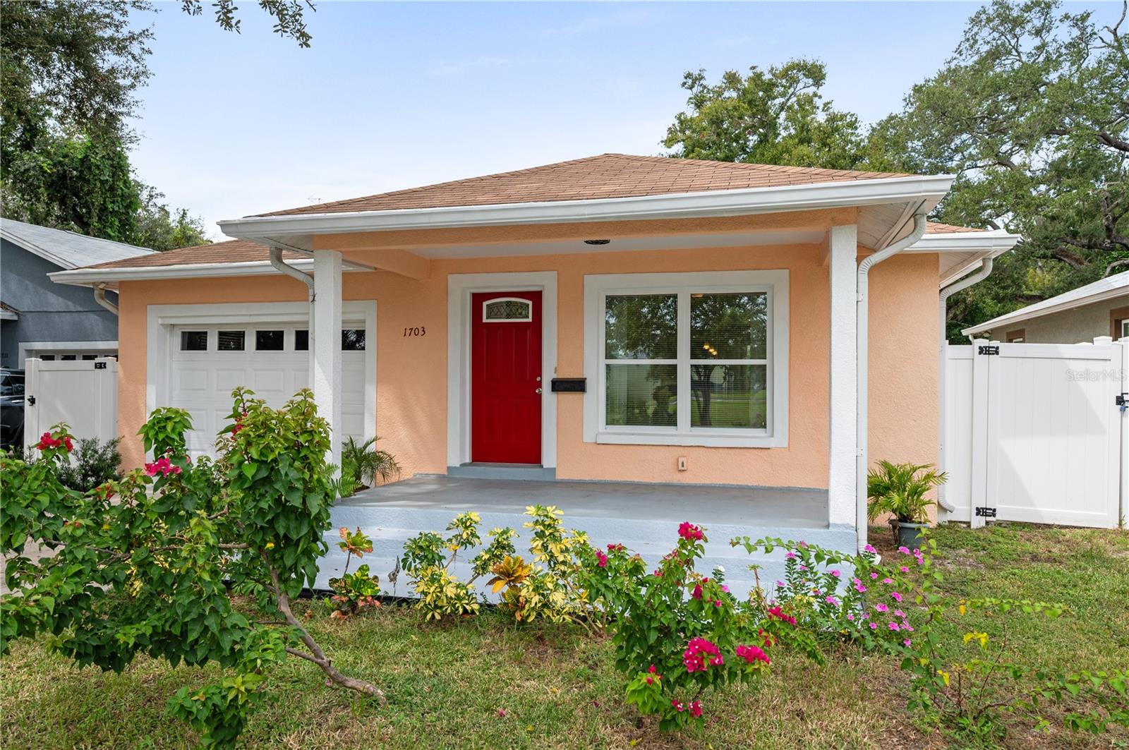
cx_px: 564
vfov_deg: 55.0
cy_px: 375
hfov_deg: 76.2
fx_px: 720
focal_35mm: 23
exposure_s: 1/400
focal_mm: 23
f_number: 8
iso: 200
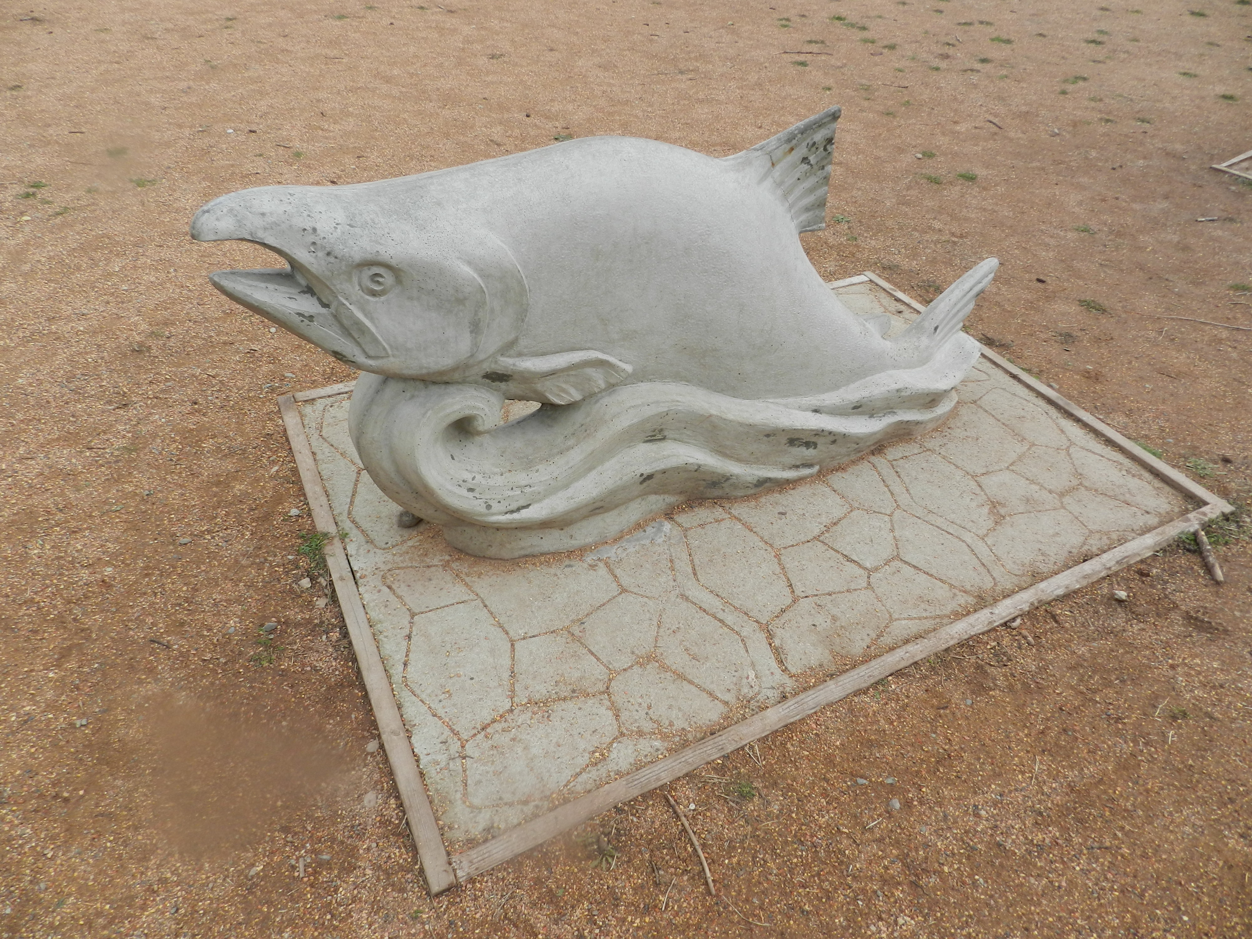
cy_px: 470
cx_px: 626
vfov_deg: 58.9
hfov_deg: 73.9
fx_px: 832
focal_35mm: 23
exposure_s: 1/320
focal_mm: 4
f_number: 3.4
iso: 160
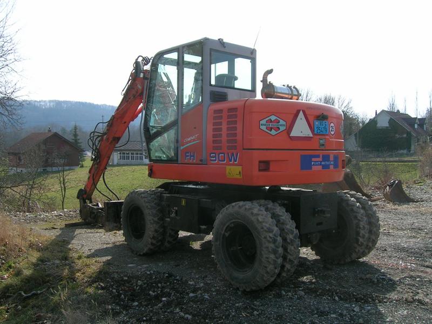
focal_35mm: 35
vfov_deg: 40.7
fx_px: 437
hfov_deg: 52.6
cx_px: 216
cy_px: 162
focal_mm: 5.4
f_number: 4.8
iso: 50
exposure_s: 1/364
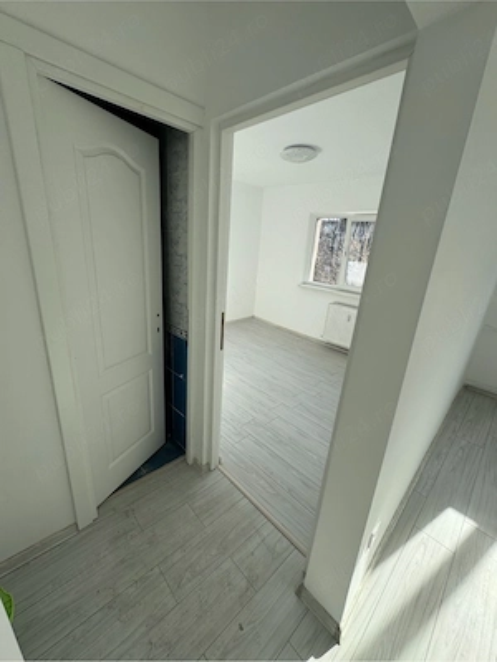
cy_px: 331
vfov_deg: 102.1
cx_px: 248
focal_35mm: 14
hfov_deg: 85.7
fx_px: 268
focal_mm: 2.22
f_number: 2.2
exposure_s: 1/482
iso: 40
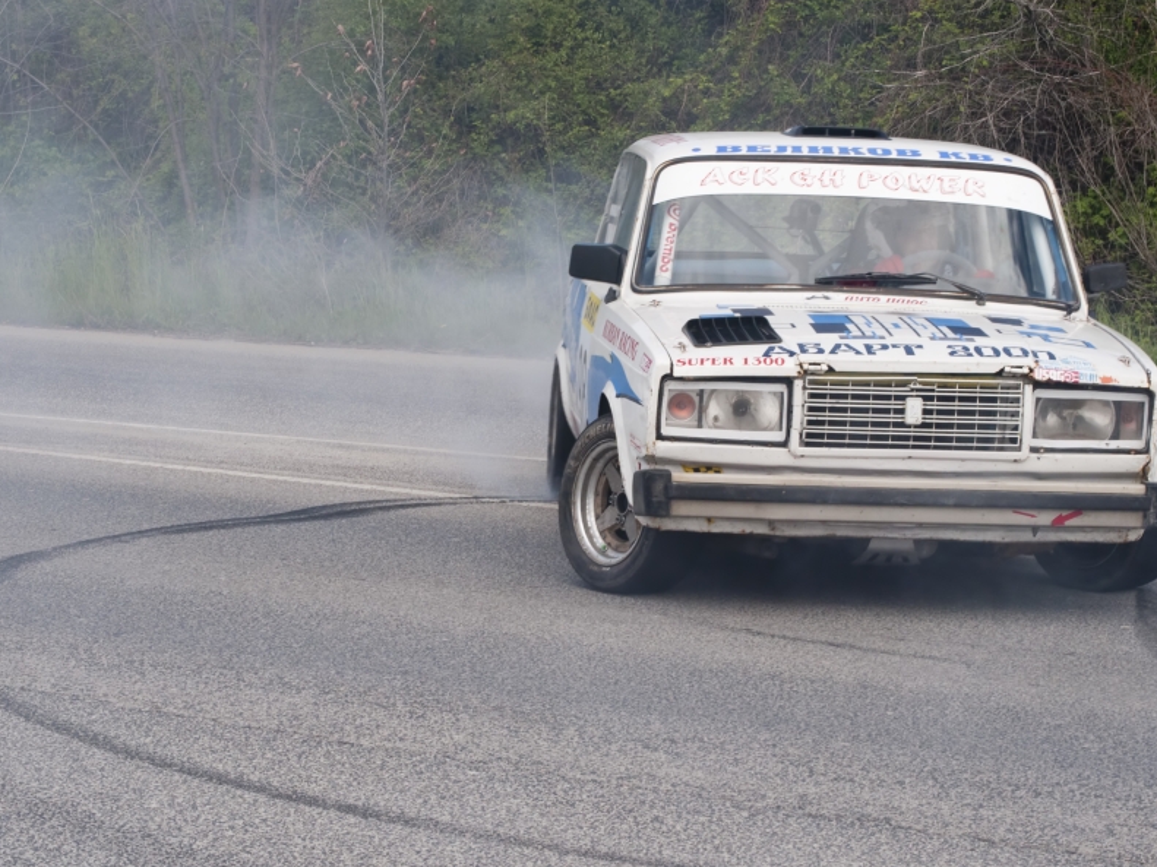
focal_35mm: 103
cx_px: 626
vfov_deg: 14.4
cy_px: 398
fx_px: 3430
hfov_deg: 19.1
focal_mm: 55
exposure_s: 1/200
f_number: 20
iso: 400
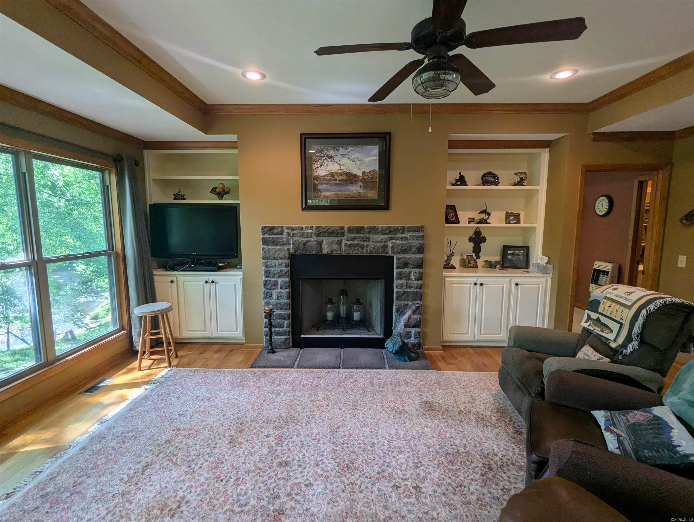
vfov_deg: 78.2
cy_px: 261
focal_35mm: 16
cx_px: 347
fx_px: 321
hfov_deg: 94.4
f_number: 2.2
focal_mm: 2.35
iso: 119
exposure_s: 1/60
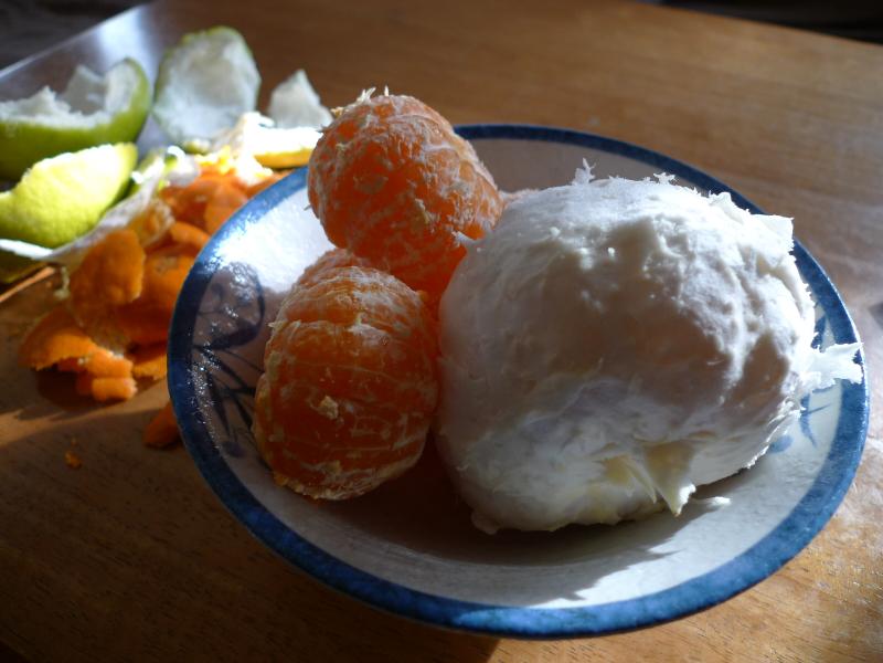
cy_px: 332
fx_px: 612
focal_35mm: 24
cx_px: 442
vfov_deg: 56.8
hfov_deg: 71.6
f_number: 2
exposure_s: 1/30
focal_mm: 5.1
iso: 100
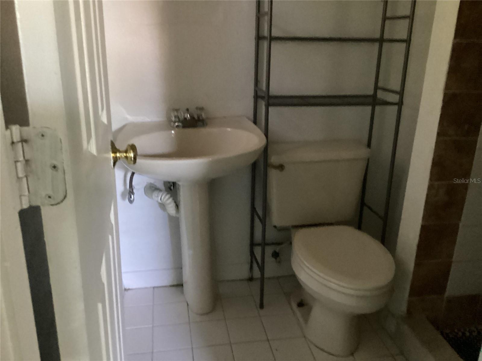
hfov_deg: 58.4
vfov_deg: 45.4
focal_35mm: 31
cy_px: 180
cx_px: 241
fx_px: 432
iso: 640
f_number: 2.4
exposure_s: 1/17
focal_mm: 3.3
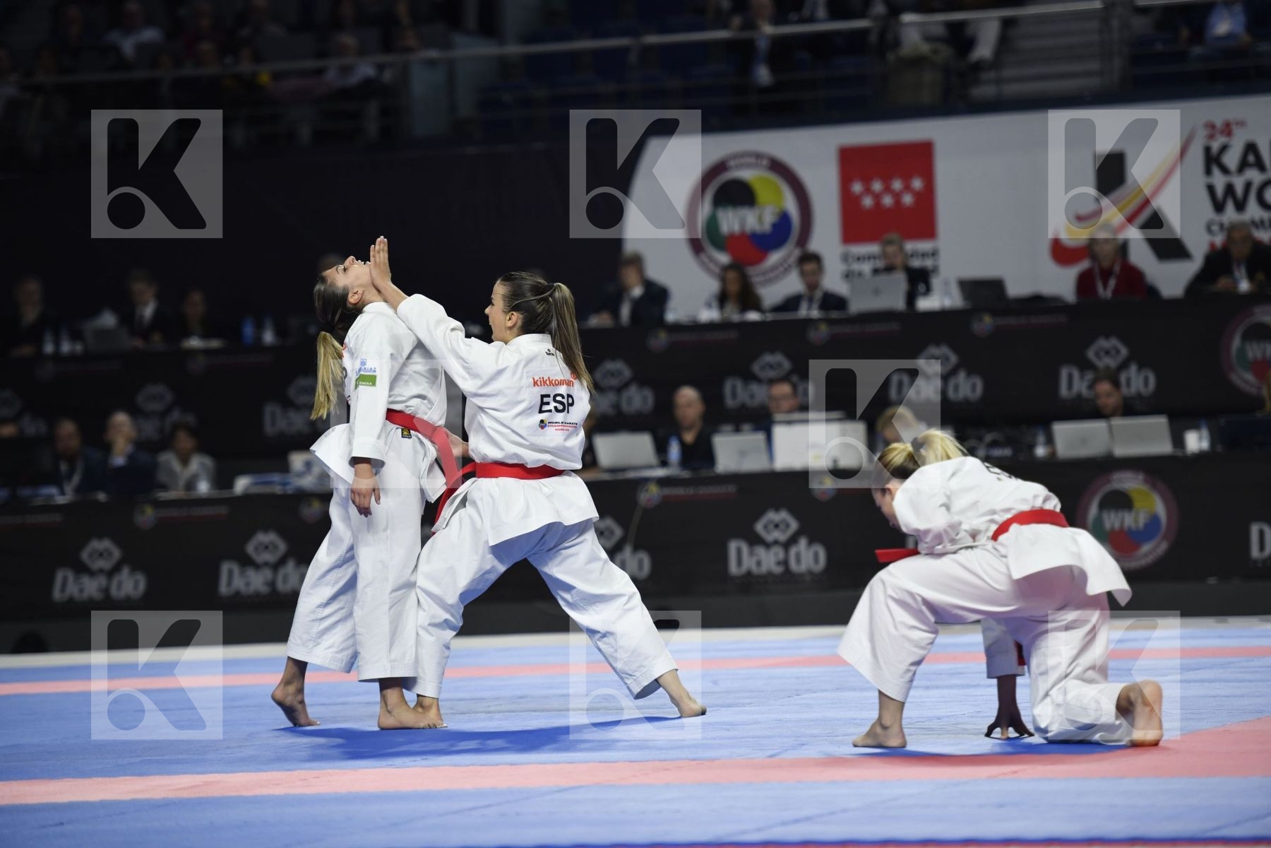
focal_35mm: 160
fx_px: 5648
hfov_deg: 12.8
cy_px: 424
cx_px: 636
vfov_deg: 8.6
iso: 800
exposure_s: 1/800
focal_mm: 160
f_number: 2.8
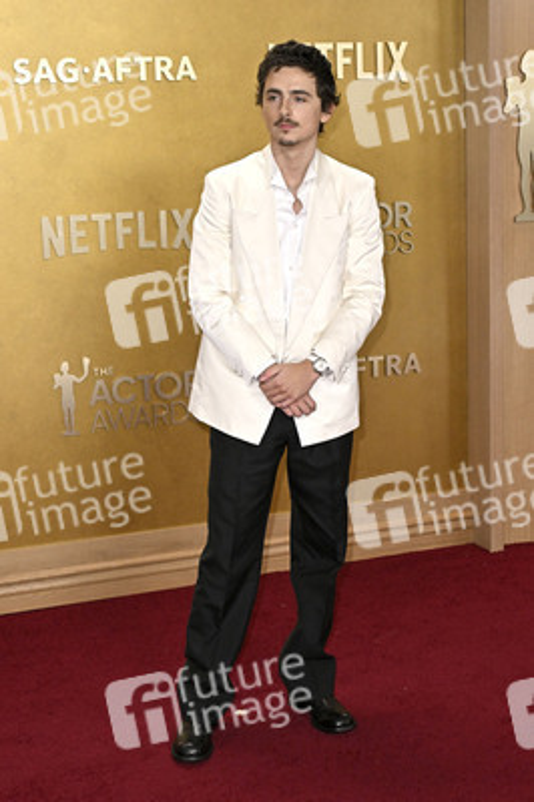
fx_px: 1047
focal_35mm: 47
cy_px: 401
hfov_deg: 28.6
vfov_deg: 41.9
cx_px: 267
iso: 2500
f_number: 6.3
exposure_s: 1/320
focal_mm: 47
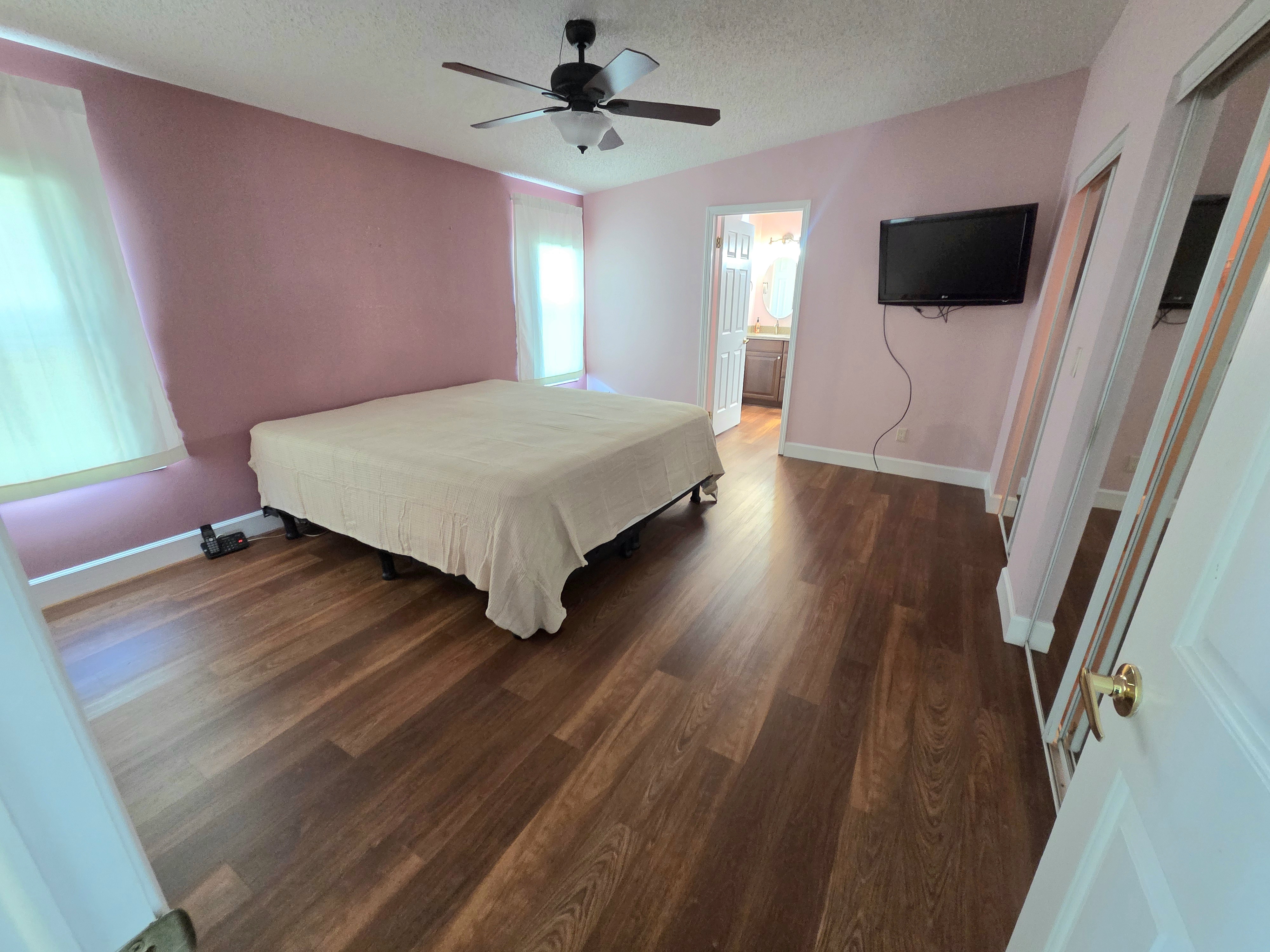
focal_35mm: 13
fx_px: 477
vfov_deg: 89.9
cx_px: 635
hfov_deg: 106.2
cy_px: 476
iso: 640
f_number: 2.2
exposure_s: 1/60.2
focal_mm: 2.2
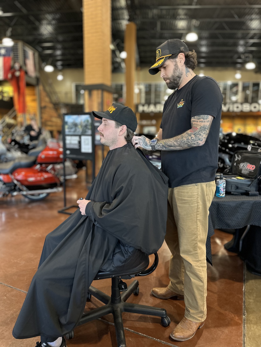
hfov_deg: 56.8
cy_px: 174
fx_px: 241
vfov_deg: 71.6
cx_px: 130
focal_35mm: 24
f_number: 1.78
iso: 160
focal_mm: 6.86
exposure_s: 1/60
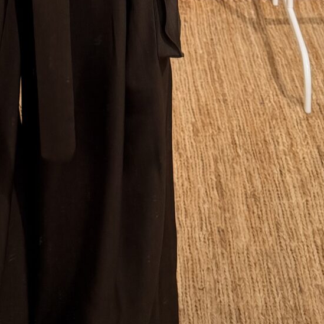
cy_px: -233
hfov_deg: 17.1
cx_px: -10
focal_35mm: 99
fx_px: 1048
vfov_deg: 15.5
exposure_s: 1/100
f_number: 1.78
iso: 80
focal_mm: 6.76
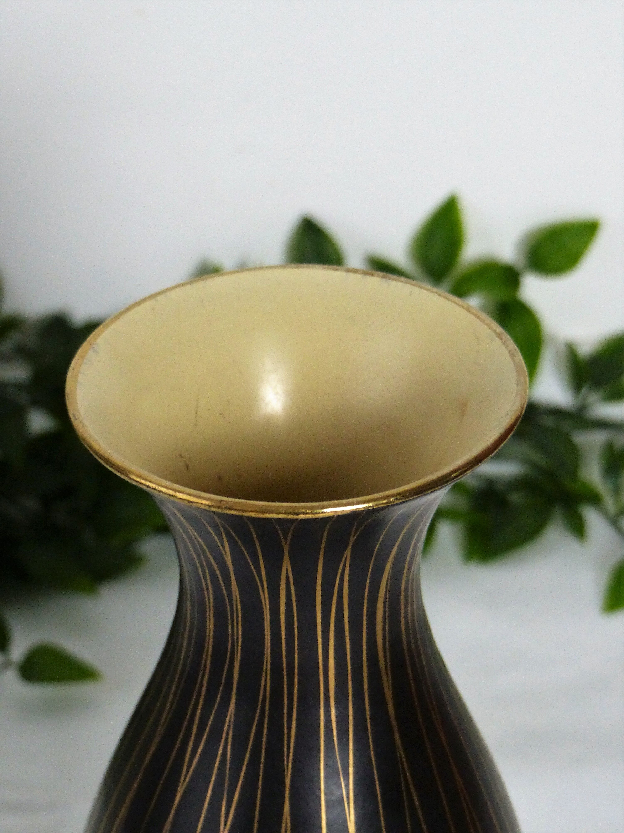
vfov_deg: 8.8
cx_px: 312
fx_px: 5408
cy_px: 416
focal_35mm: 225
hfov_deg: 6.6
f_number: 2.8
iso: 400
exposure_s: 1/60
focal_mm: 36.7
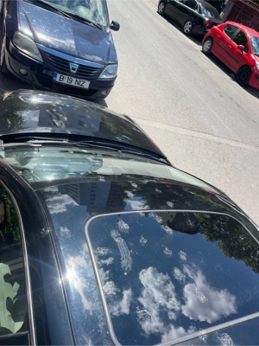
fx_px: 249
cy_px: 173
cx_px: 130
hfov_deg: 54.9
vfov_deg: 69.4
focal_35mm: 25
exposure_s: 1/1946
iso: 32
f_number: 1.6
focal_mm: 5.1
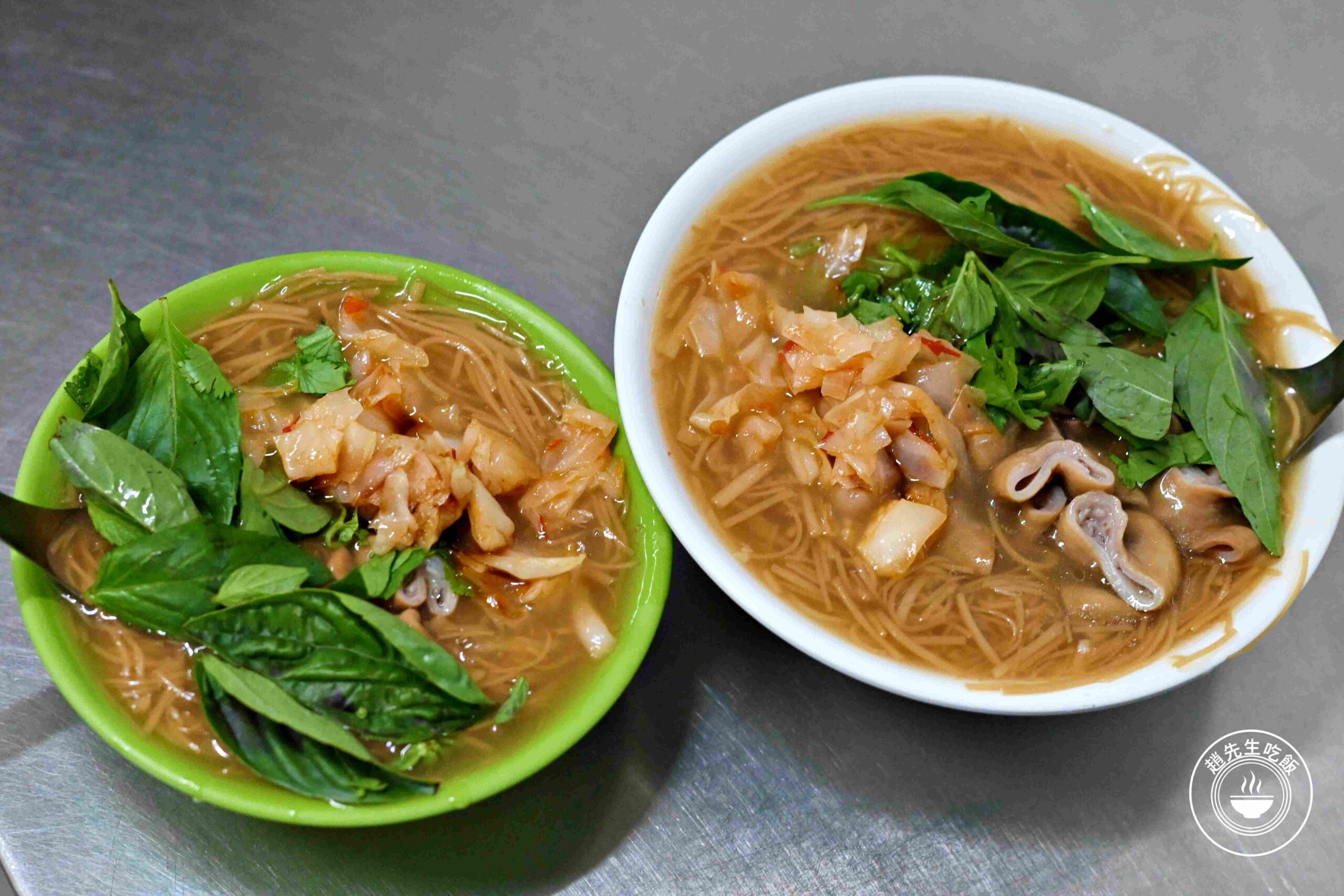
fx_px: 2800
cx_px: 672
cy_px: 448
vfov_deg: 18.2
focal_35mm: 75
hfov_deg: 27.0
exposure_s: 1/200
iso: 3600
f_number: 3.2
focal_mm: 50
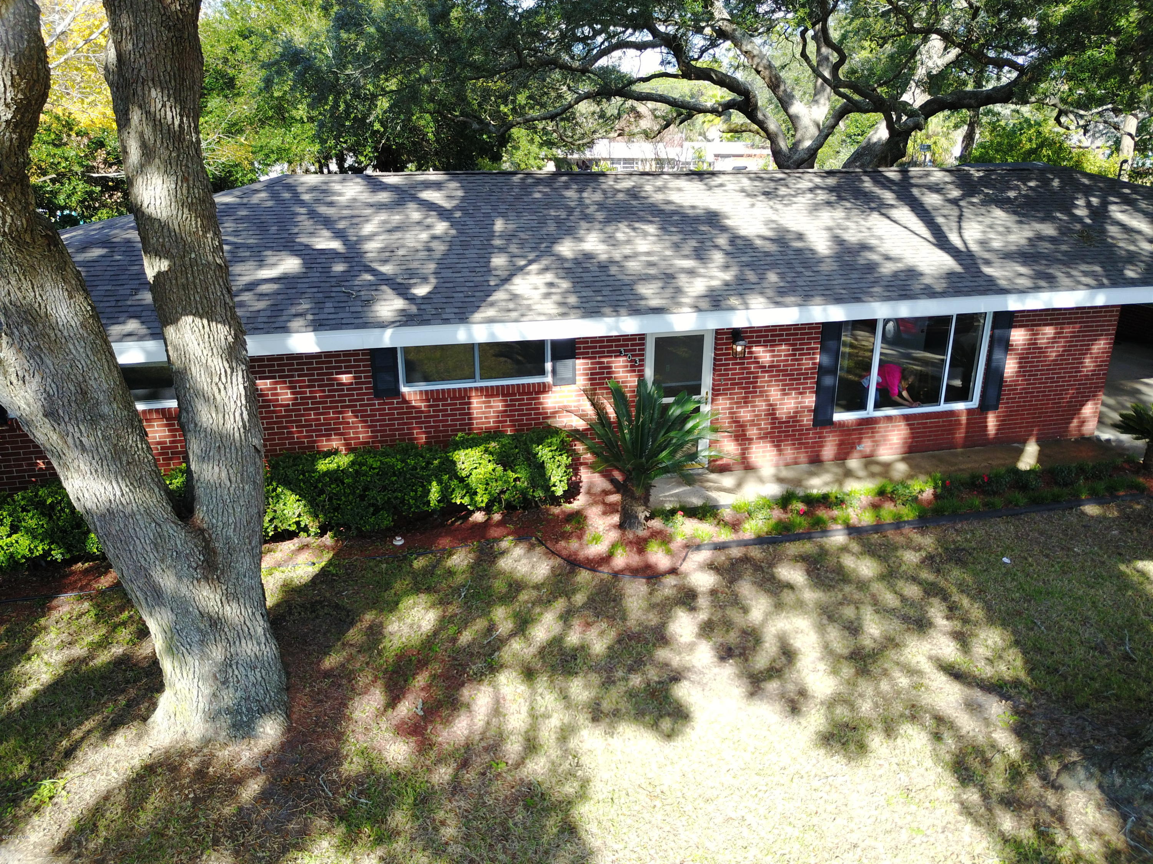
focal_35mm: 26
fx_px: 866
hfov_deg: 67.3
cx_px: 576
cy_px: 432
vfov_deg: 53.1
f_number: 2.2
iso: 100
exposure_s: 1/211
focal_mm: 4.7
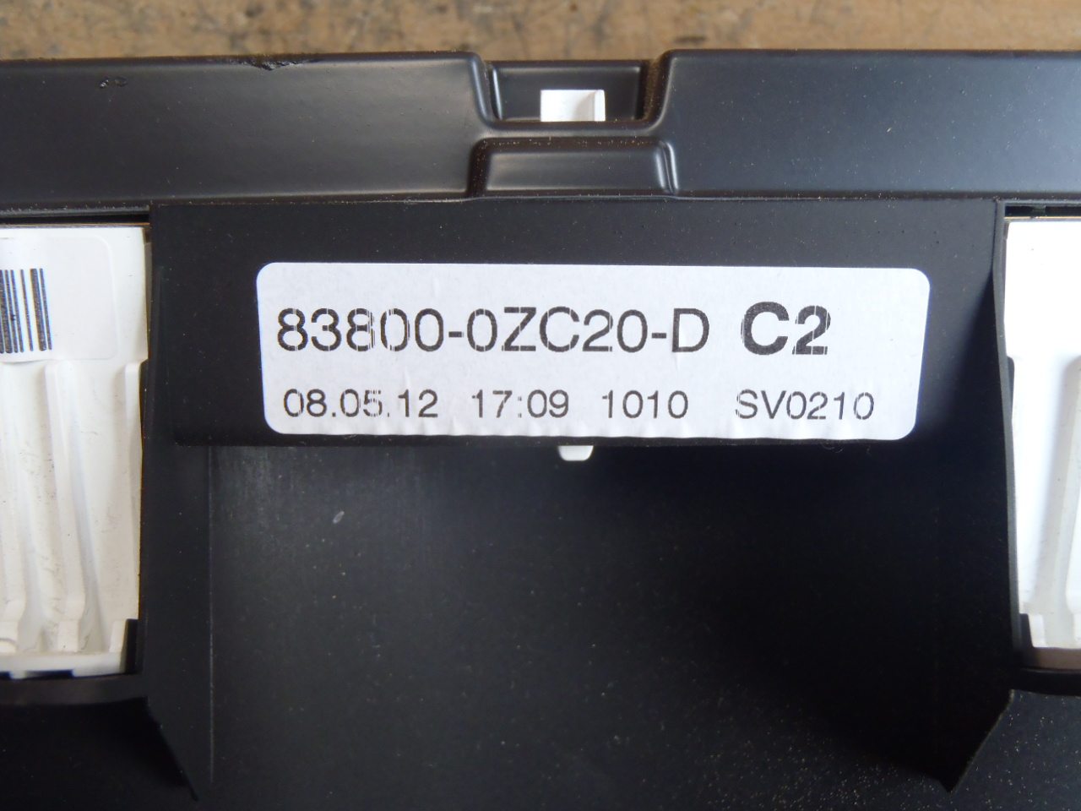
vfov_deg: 38.7
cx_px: 540
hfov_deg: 50.1
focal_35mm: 37
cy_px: 406
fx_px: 1155
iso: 200
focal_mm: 6.64
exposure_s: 1/40
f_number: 4.7
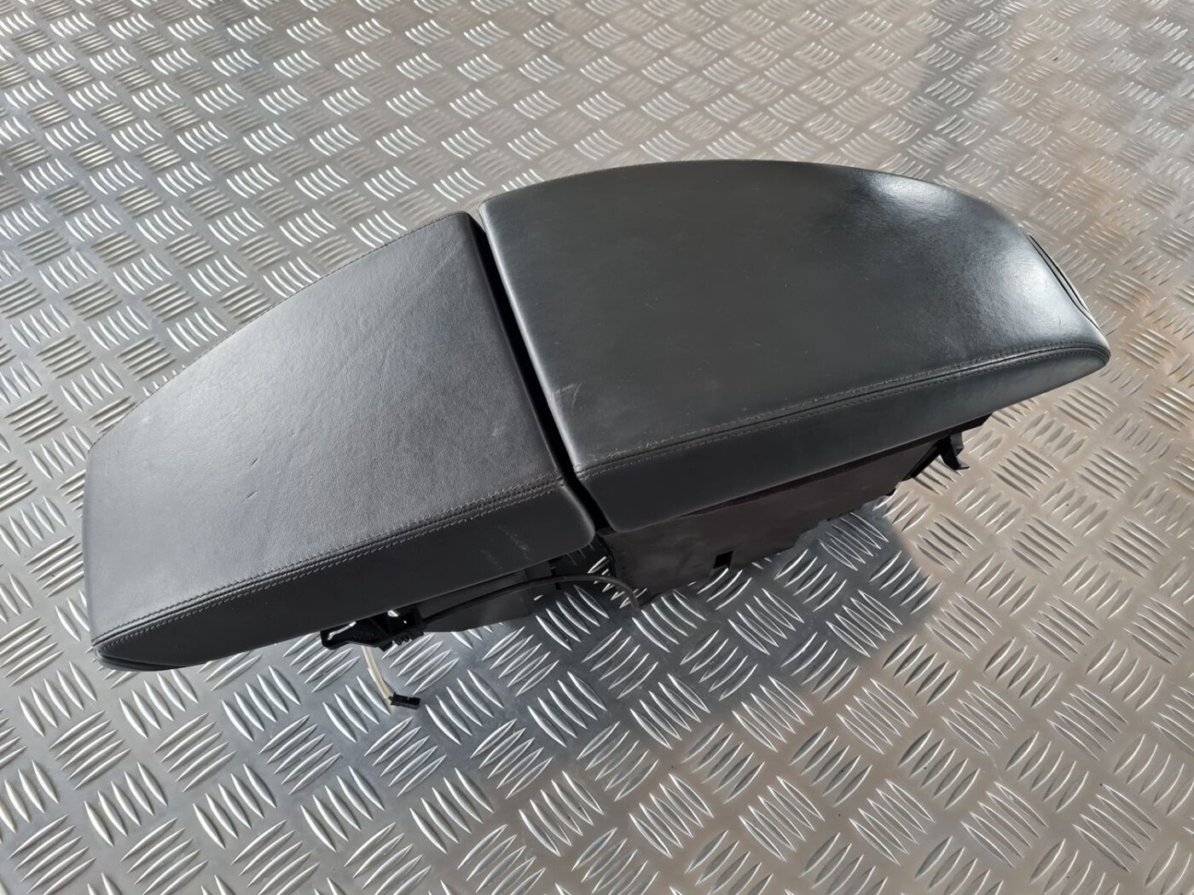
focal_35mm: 26
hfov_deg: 67.3
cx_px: 597
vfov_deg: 53.1
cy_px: 448
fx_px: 897
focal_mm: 5.4
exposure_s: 1/50
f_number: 1.8
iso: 250
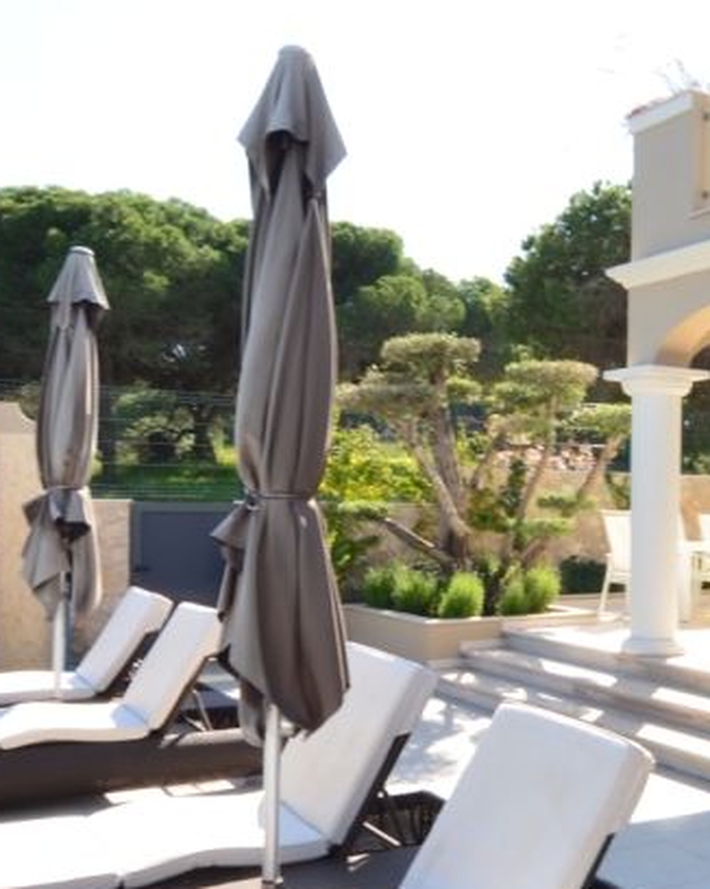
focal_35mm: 39
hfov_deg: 36.2
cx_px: 609
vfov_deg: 46.5
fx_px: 1030
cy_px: 515
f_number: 14
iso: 100
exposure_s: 1/15
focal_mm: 11
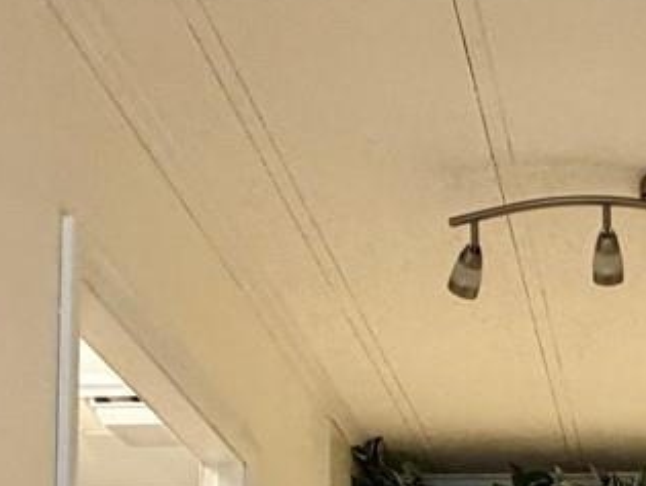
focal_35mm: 71
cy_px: 904
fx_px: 1327
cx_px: 662
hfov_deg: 25.8
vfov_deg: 16.8
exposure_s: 1/60
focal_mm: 2.22
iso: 320
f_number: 2.2
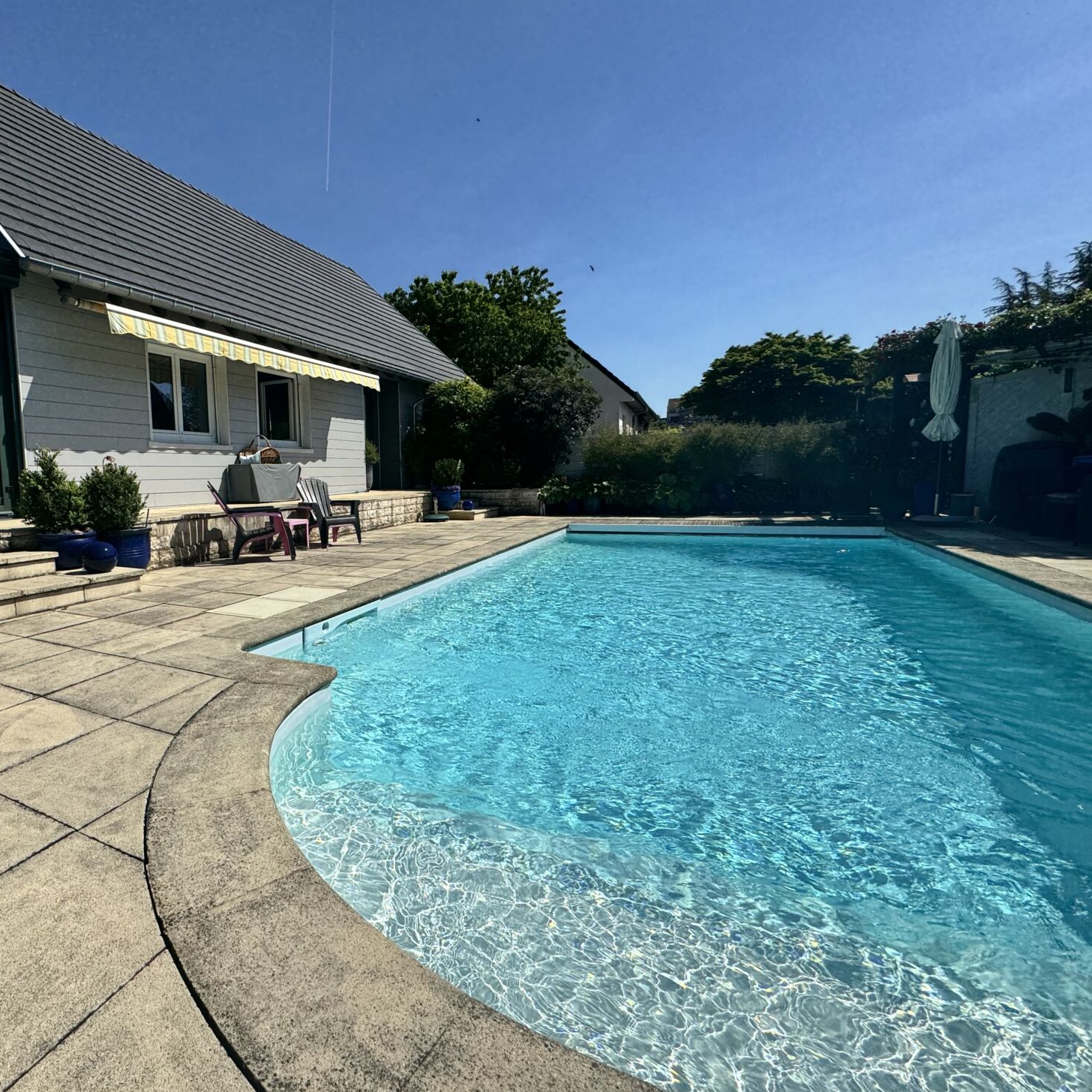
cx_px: 352
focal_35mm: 17
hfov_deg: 80.8
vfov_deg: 84.0
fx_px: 607
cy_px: 536
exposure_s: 1/4630
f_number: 2.2
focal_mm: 2.22
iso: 50
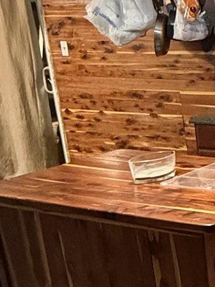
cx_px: 394
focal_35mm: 72
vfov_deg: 26.8
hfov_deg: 16.7
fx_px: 596
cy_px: 201
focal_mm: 2.22
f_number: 2.2
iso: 1000
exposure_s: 1/40
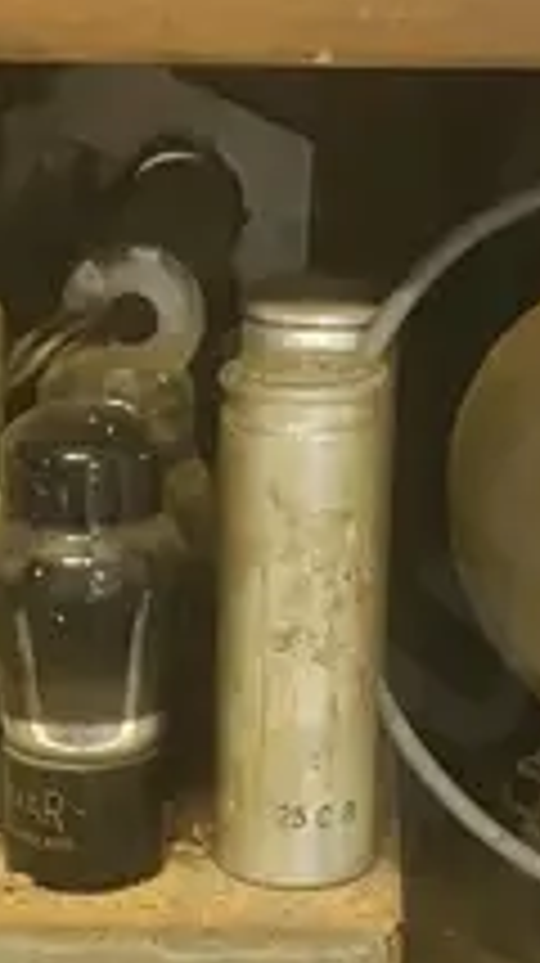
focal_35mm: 146
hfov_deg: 8.3
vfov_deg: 14.5
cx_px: 212
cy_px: 981
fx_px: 3725
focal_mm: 3.99
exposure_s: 1/50
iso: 125
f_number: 1.8
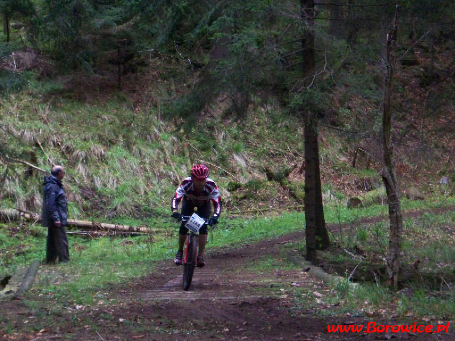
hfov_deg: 16.8
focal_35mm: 117
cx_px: 228
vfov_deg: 12.7
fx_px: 1538
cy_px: 170
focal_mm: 19.2
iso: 400
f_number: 4.4
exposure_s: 1/125
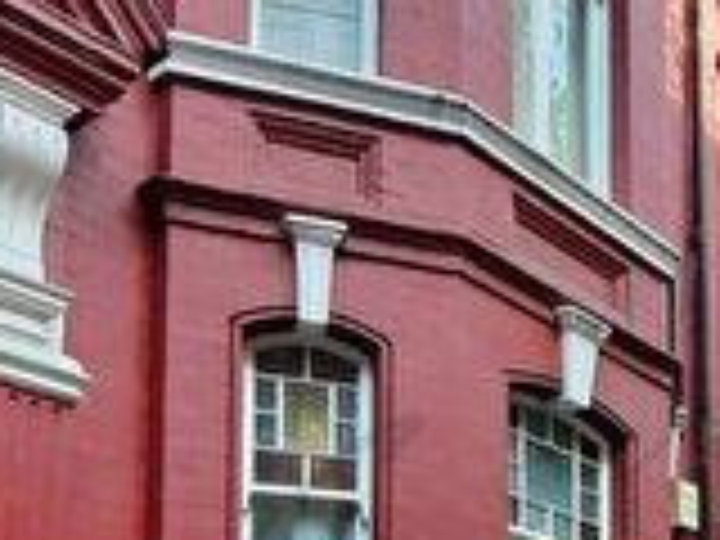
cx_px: 680
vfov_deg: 21.9
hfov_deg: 31.8
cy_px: 781
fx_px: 1186
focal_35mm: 57
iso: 64
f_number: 2.2
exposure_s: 1/100
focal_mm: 1.74
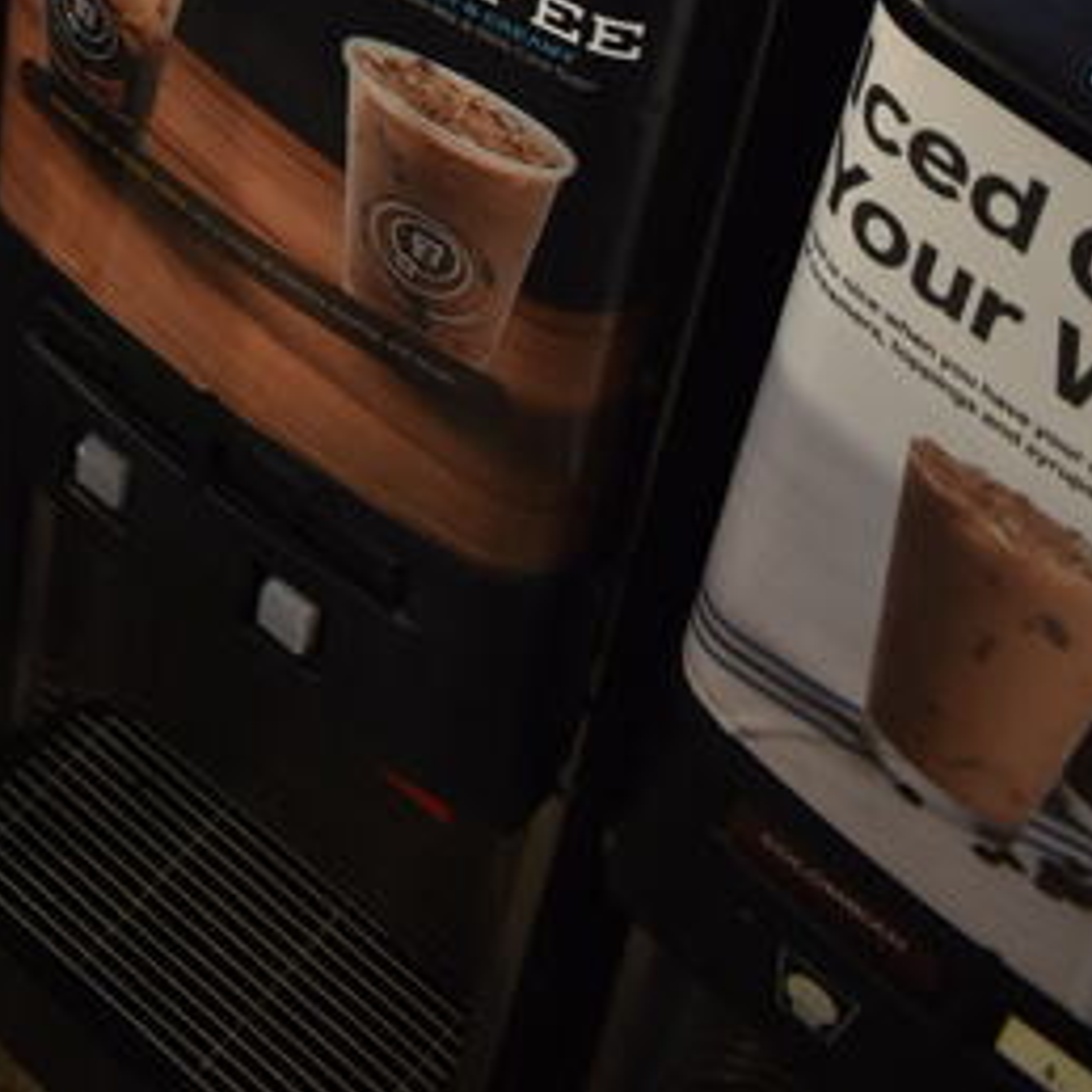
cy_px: -559
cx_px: -80
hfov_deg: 20.5
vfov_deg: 18.8
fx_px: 2891
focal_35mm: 81
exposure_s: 1/30
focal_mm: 18
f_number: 3.5
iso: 560
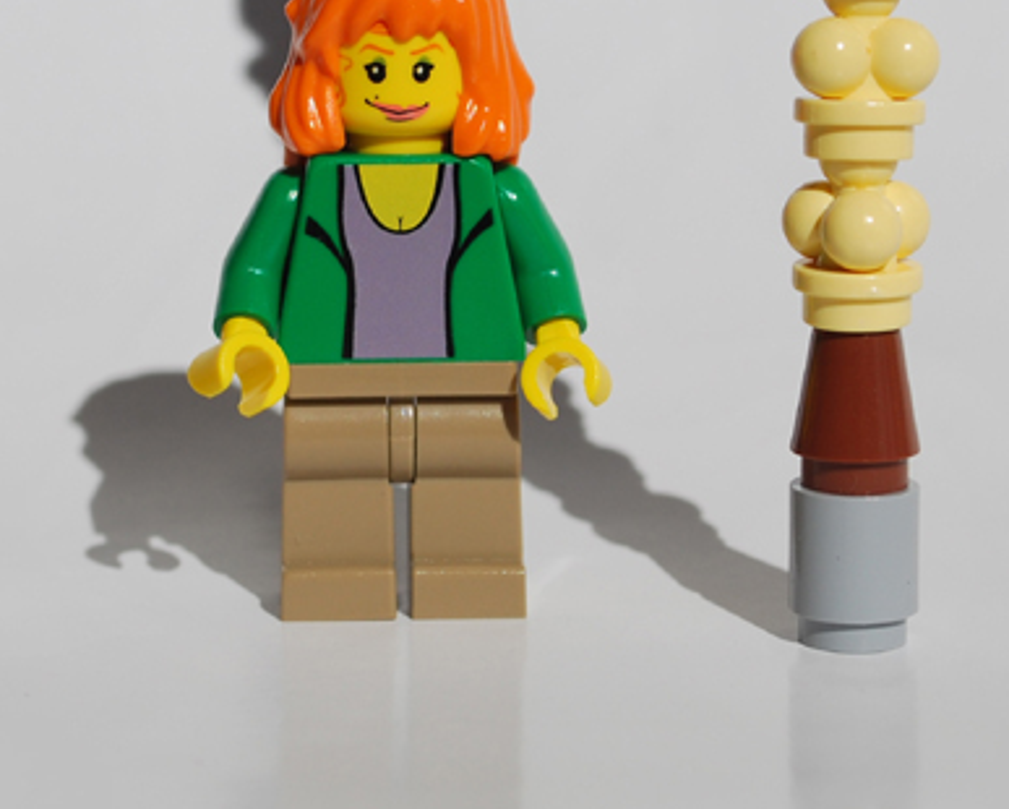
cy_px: 205
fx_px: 3048
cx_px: 266
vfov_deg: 15.0
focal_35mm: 102
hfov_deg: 18.7
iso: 100
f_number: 8
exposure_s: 1/1000
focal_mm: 40
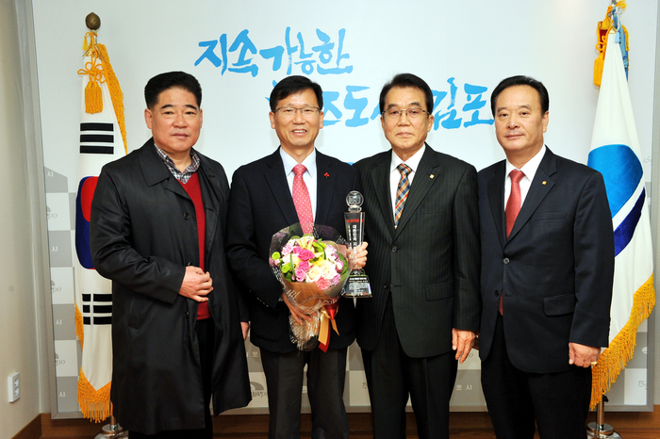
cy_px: 220
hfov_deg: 48.5
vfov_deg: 33.4
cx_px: 330
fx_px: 733
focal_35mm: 40
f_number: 5.6
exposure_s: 1/125
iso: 1000
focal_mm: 40
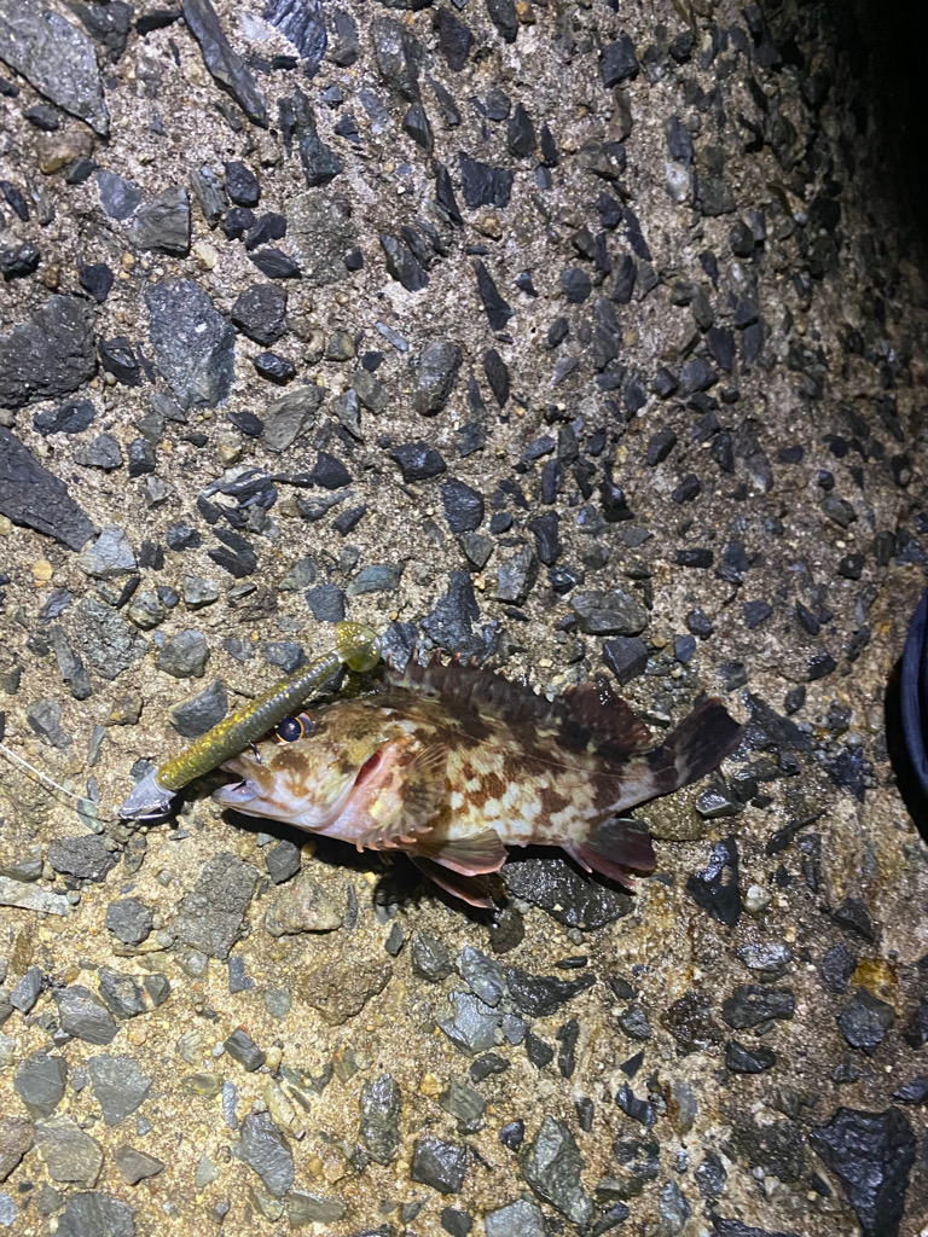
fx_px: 929
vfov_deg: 67.3
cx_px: 464
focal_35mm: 26
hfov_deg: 53.1
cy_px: 618
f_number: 1.8
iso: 500
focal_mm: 4.25
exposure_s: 1/43
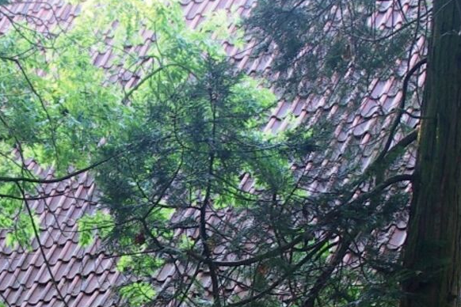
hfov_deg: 12.4
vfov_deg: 8.2
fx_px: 2126
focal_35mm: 166
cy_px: 371
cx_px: 248
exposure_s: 1/15
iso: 100
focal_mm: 28
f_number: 4
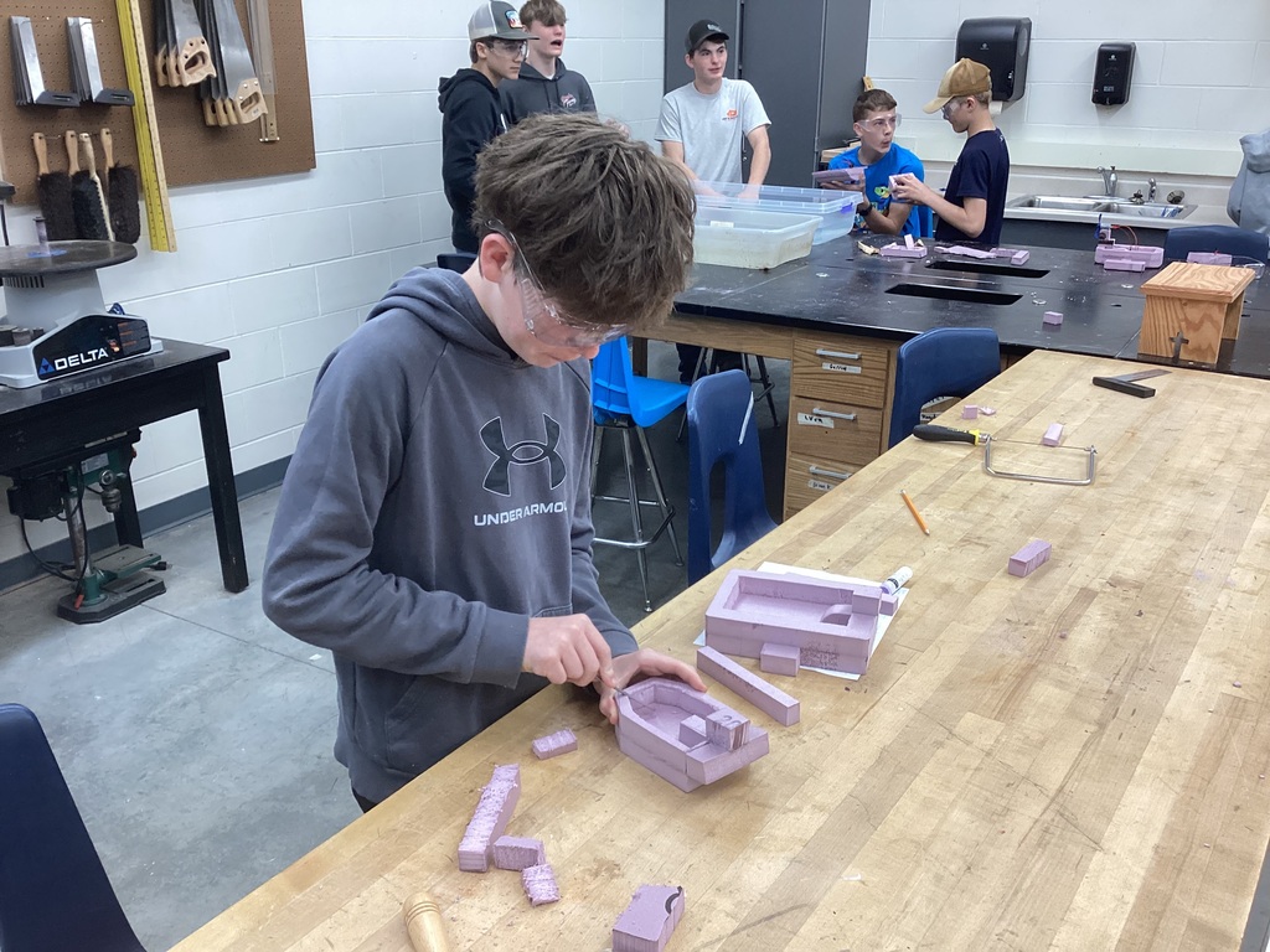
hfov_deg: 58.4
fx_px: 1137
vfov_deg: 45.4
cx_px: 635
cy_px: 476
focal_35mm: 31
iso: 100
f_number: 2.4
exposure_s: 1/60
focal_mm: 3.3
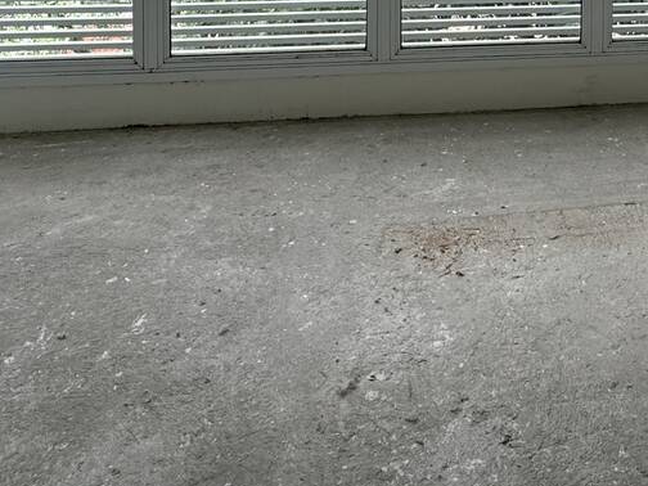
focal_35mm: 40
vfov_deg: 28.1
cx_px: 566
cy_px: -180
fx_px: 749
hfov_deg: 43.3
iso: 40
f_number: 2.2
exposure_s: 1/288
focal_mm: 2.22
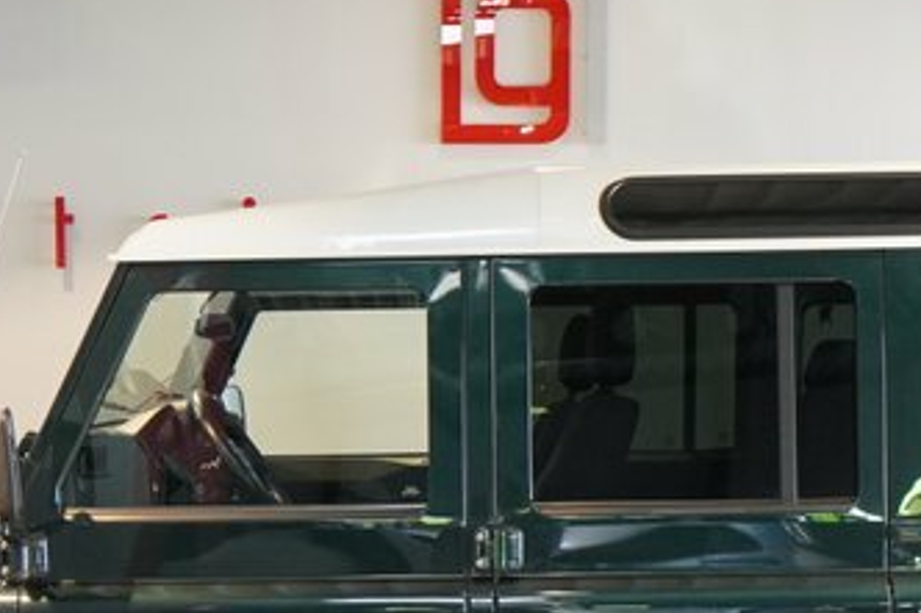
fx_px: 1457
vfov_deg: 23.3
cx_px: 502
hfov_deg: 35.0
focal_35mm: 57
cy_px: 524
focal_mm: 14
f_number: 4.5
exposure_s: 1/40
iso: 2000
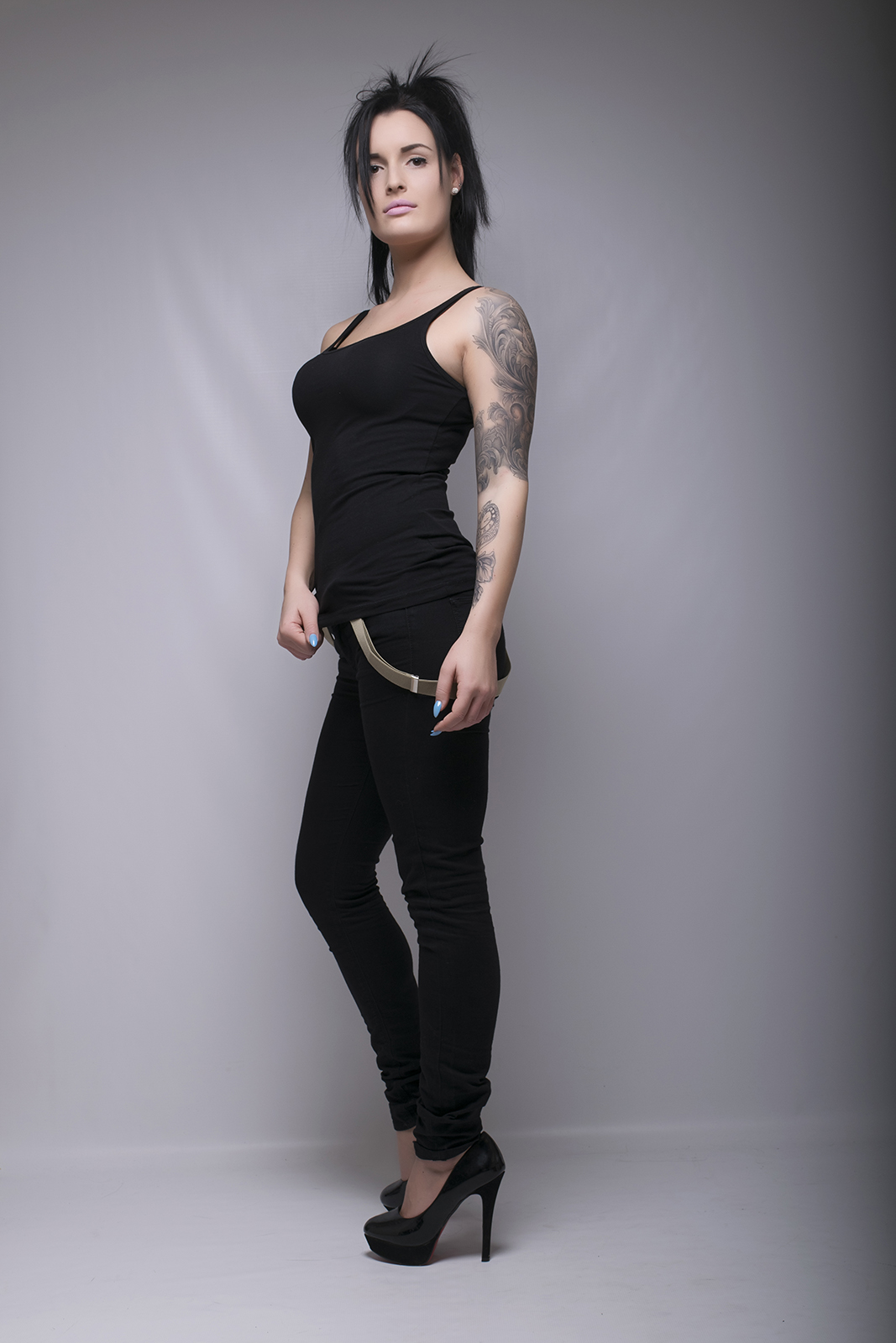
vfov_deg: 38.9
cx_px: 448
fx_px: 1903
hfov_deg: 26.5
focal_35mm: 51
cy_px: 672
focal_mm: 34
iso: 100
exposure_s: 1/200
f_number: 10
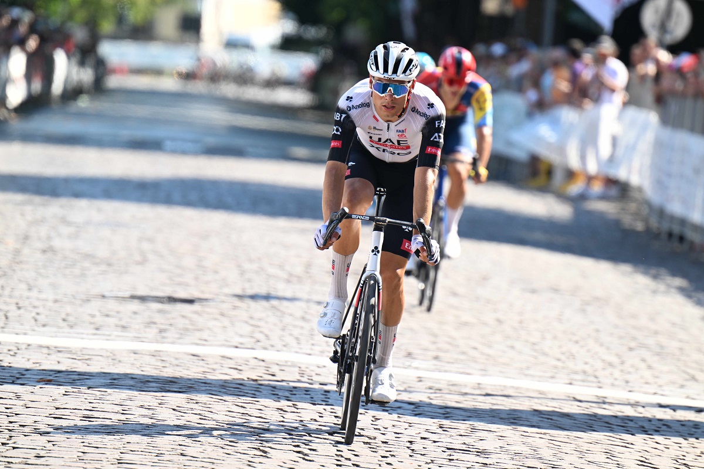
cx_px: 352
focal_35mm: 400
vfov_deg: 3.4
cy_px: 234
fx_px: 7822
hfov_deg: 5.2
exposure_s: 1/1000
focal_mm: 400
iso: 800
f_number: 5.6
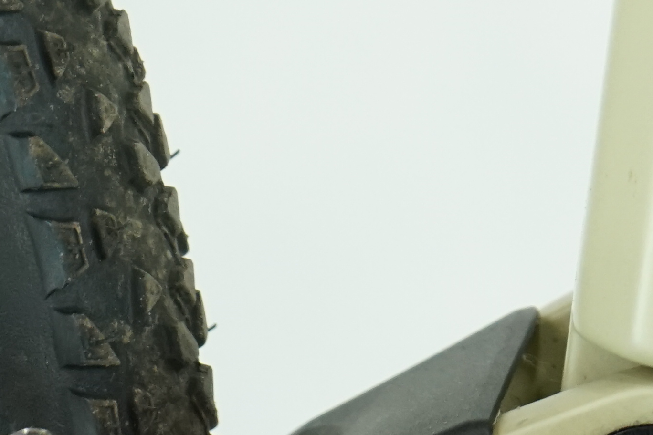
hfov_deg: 6.6
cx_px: 1163
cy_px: -159
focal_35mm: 307
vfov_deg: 4.5
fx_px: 5568
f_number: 5.6
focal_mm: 70
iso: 1600
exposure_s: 1/200
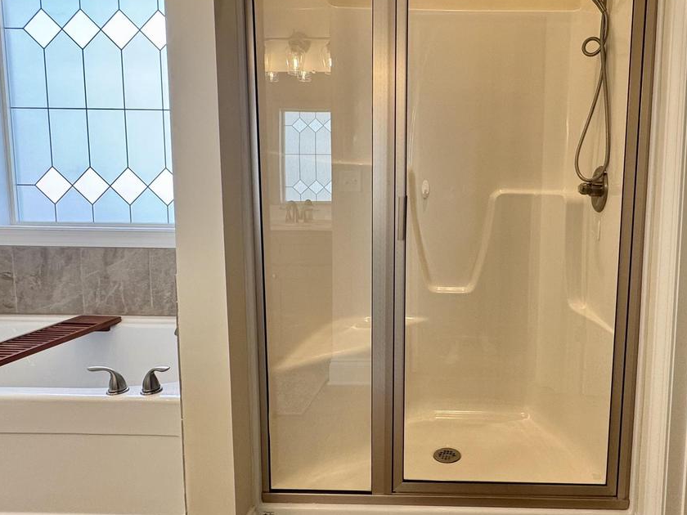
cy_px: 234
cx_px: 456
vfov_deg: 56.7
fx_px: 476
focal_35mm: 24
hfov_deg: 69.6
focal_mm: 2.22
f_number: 2.2
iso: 125
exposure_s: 1/120
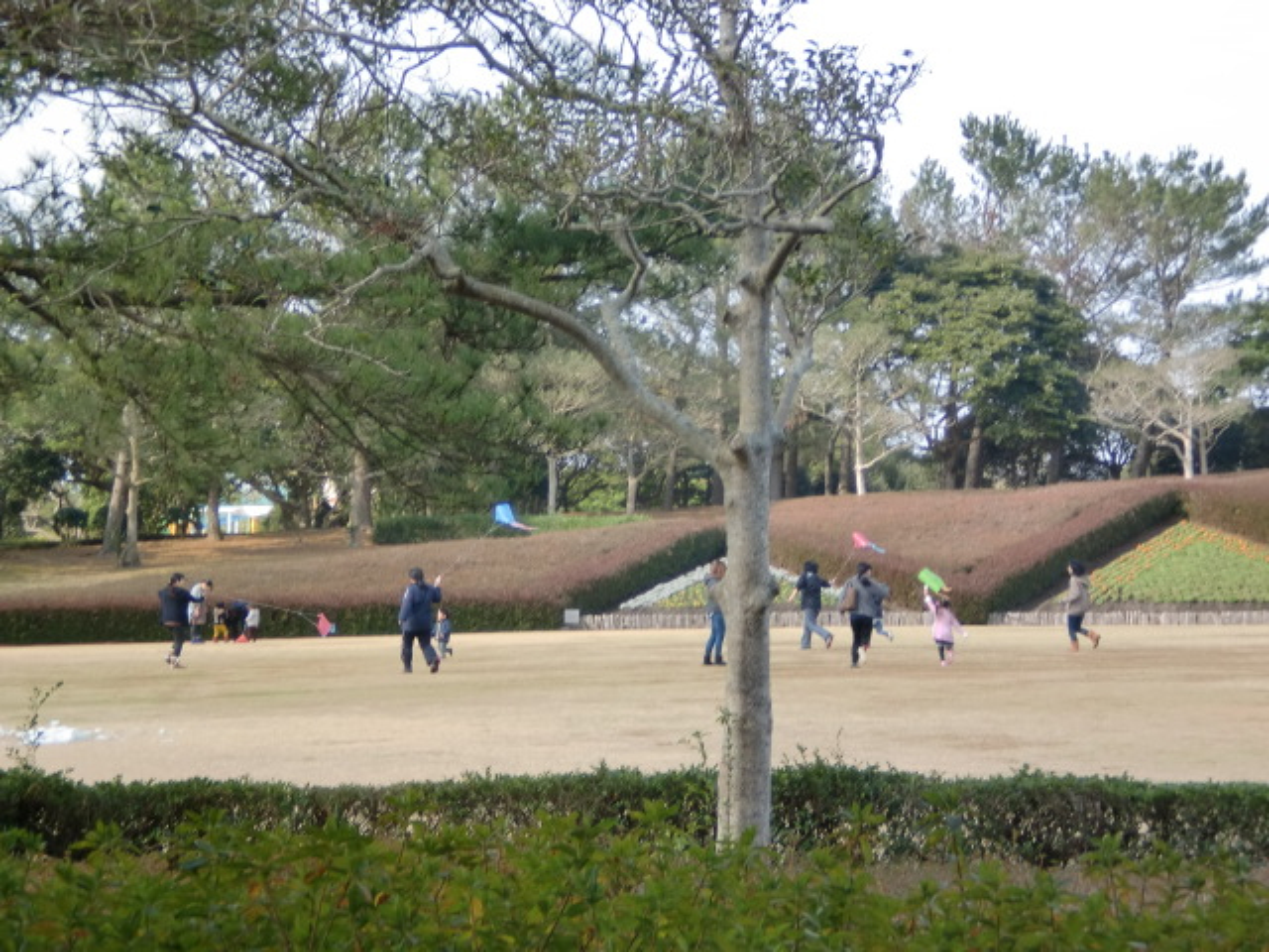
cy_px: 476
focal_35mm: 106
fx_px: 3886
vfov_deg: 14.0
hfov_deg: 18.5
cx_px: 634
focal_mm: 18.9
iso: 64
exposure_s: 1/100
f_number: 5.9
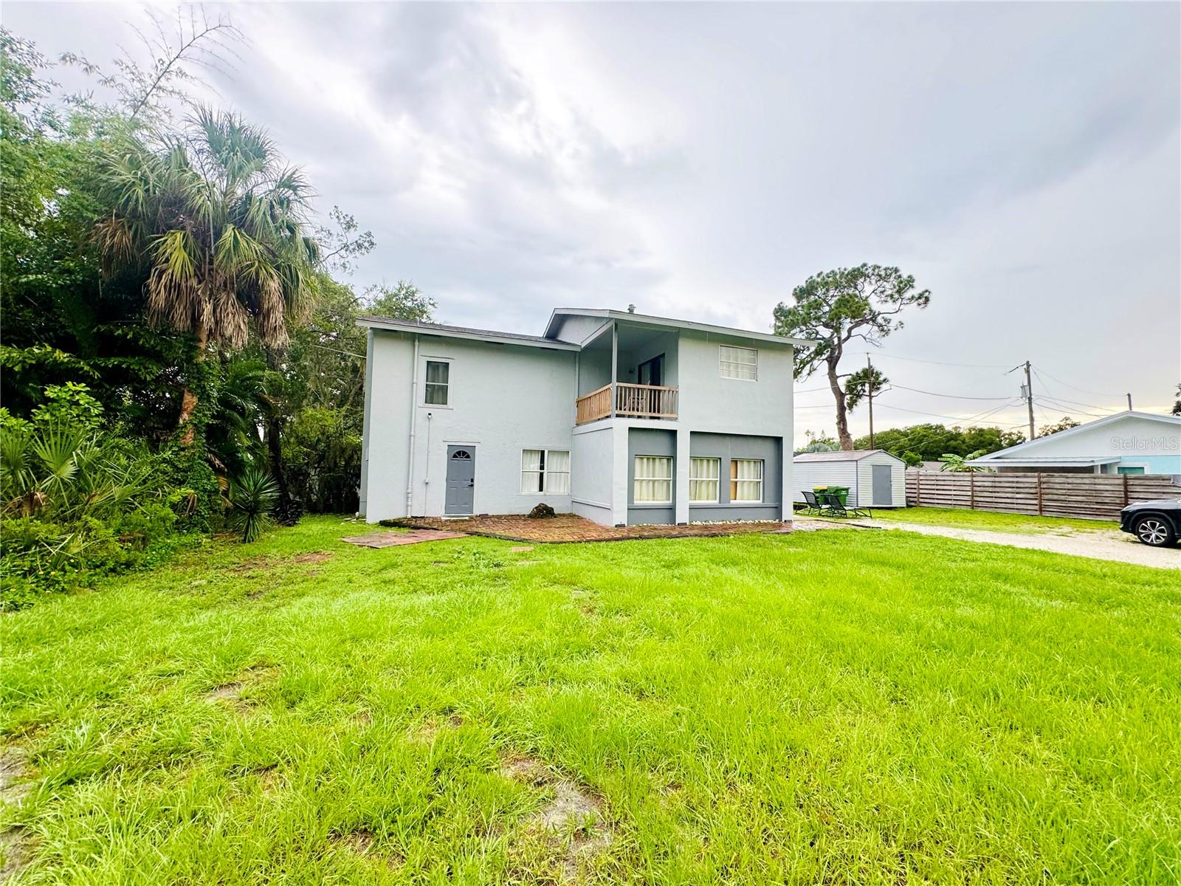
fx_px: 478
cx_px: 590
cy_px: 443
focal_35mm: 14
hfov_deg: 102.1
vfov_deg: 85.7
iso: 40
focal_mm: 2.22
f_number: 2.2
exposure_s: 1/164
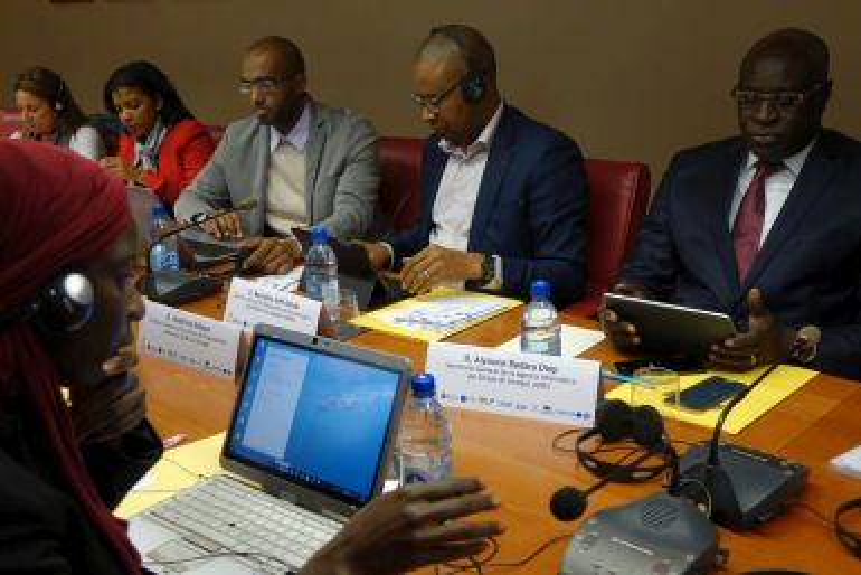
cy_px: 288
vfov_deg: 33.4
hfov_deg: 48.4
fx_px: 957
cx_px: 430
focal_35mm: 40
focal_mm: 14.53
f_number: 2.8
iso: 200
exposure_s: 1/40
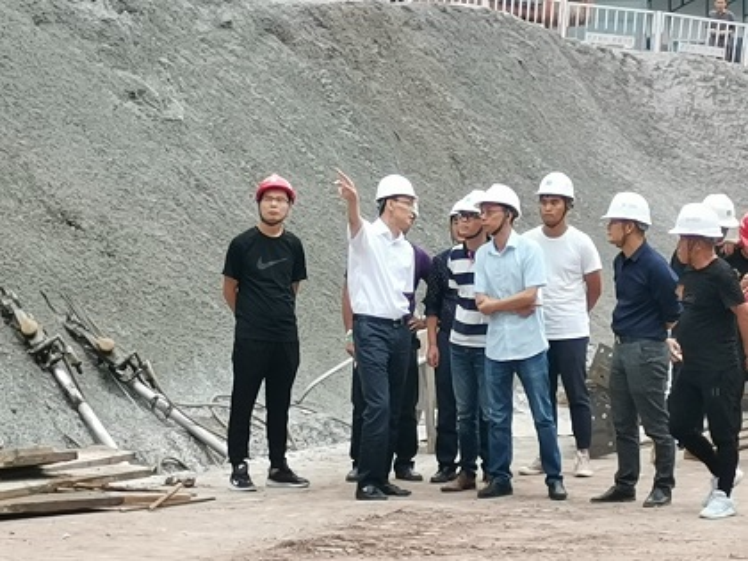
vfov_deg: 10.7
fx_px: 2982
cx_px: 374
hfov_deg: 14.3
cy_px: 280
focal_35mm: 138
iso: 50
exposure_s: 1/110
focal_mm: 4.75
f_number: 1.8
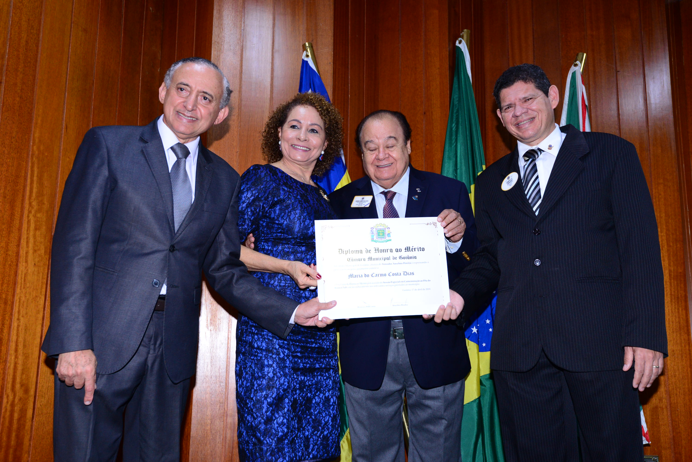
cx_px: 346
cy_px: 231
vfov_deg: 37.9
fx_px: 673
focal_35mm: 35
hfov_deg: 54.4
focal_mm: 35
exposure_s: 1/125
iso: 1600
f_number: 5
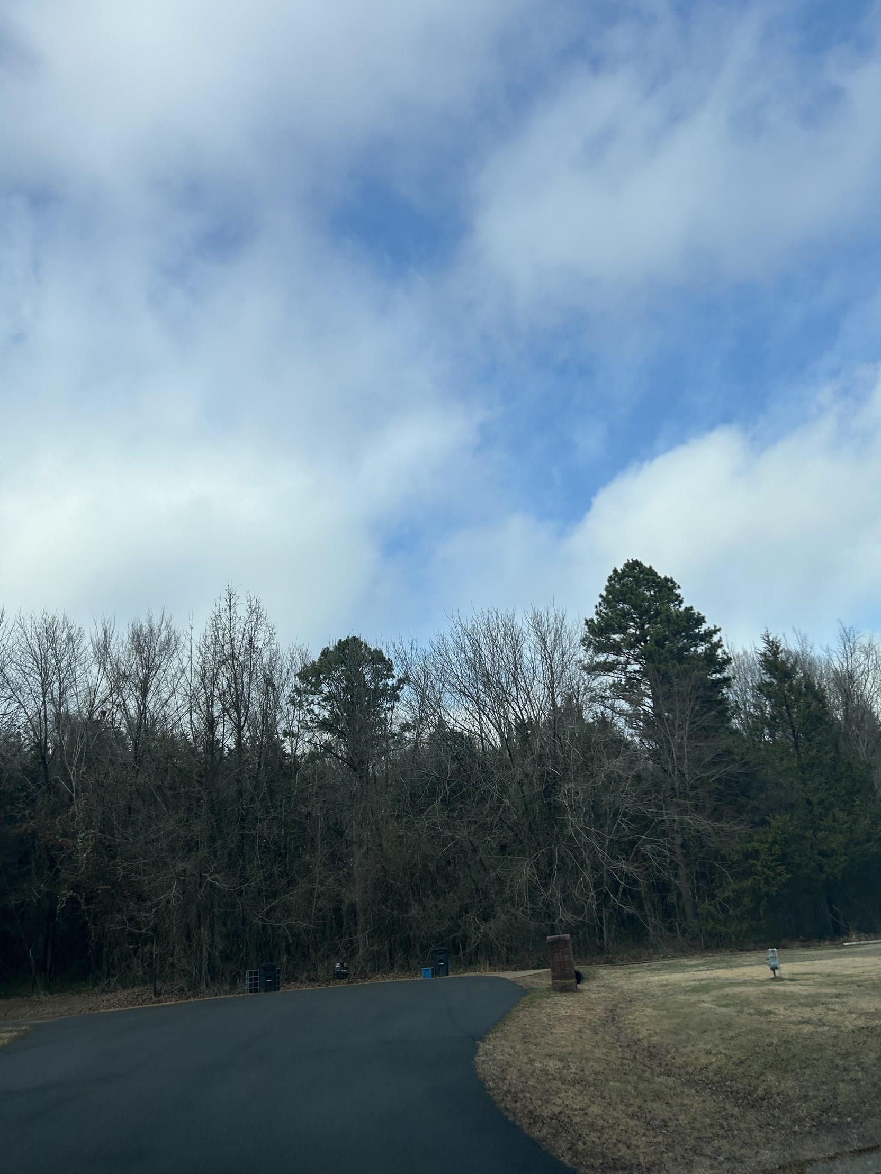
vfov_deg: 65.3
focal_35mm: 27
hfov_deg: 51.3
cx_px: 455
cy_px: 578
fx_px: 916
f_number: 1.5
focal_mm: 5.7
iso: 50
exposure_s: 1/3571
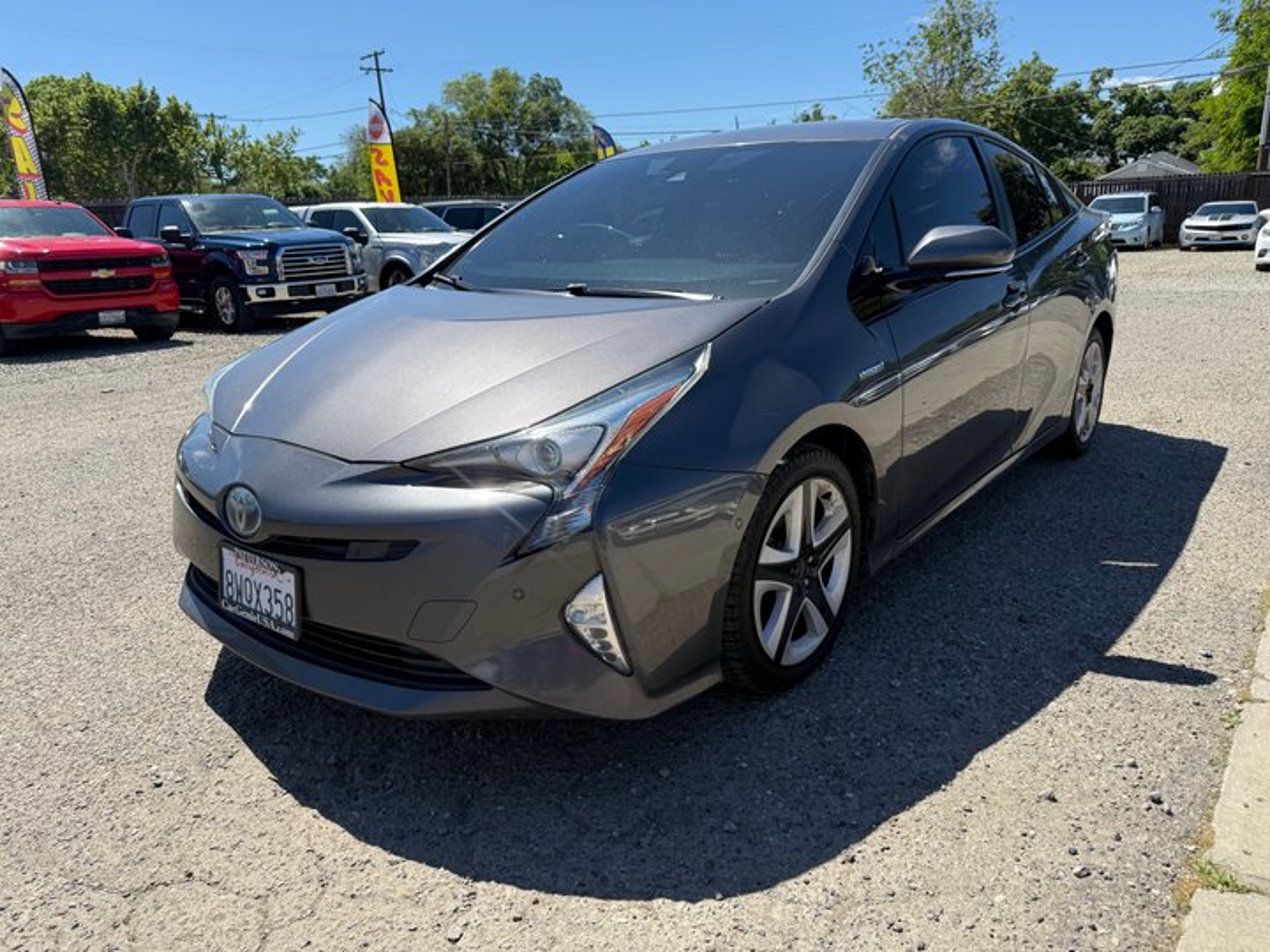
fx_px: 881
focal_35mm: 24
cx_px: 635
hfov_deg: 71.6
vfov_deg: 56.8
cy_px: 476
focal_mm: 6.76
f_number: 1.78
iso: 100
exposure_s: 1/3584
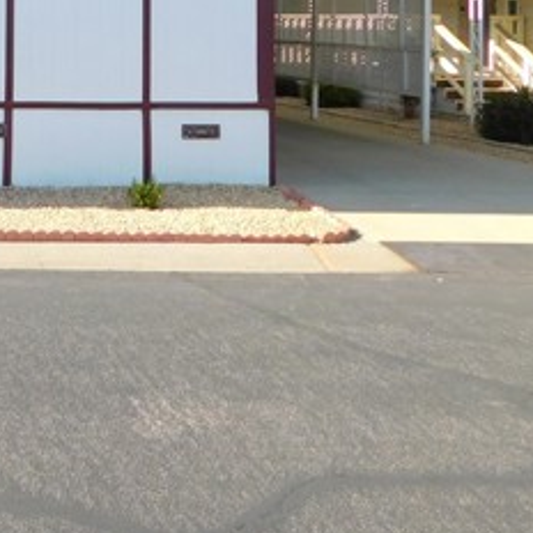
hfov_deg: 26.8
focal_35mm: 56
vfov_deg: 28.8
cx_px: -122
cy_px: 14
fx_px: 976
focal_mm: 4
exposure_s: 1/640
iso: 125
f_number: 3
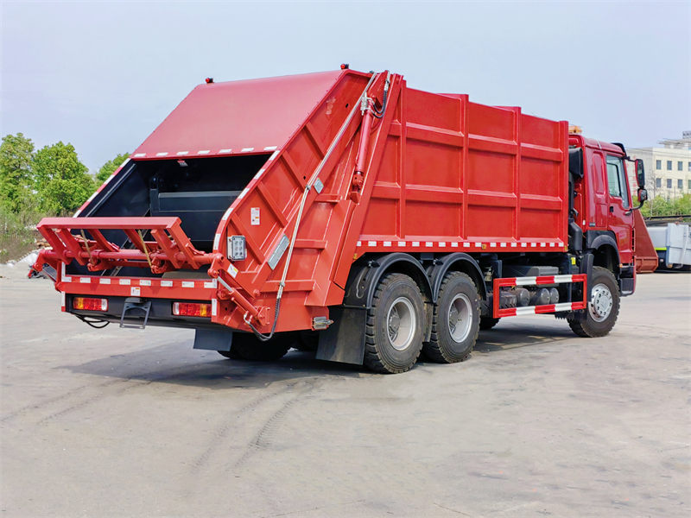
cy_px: 259
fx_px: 1078
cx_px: 346
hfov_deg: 35.5
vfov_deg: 27.0
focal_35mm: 54
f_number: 1.9
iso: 80
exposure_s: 1/2500
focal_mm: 5.52
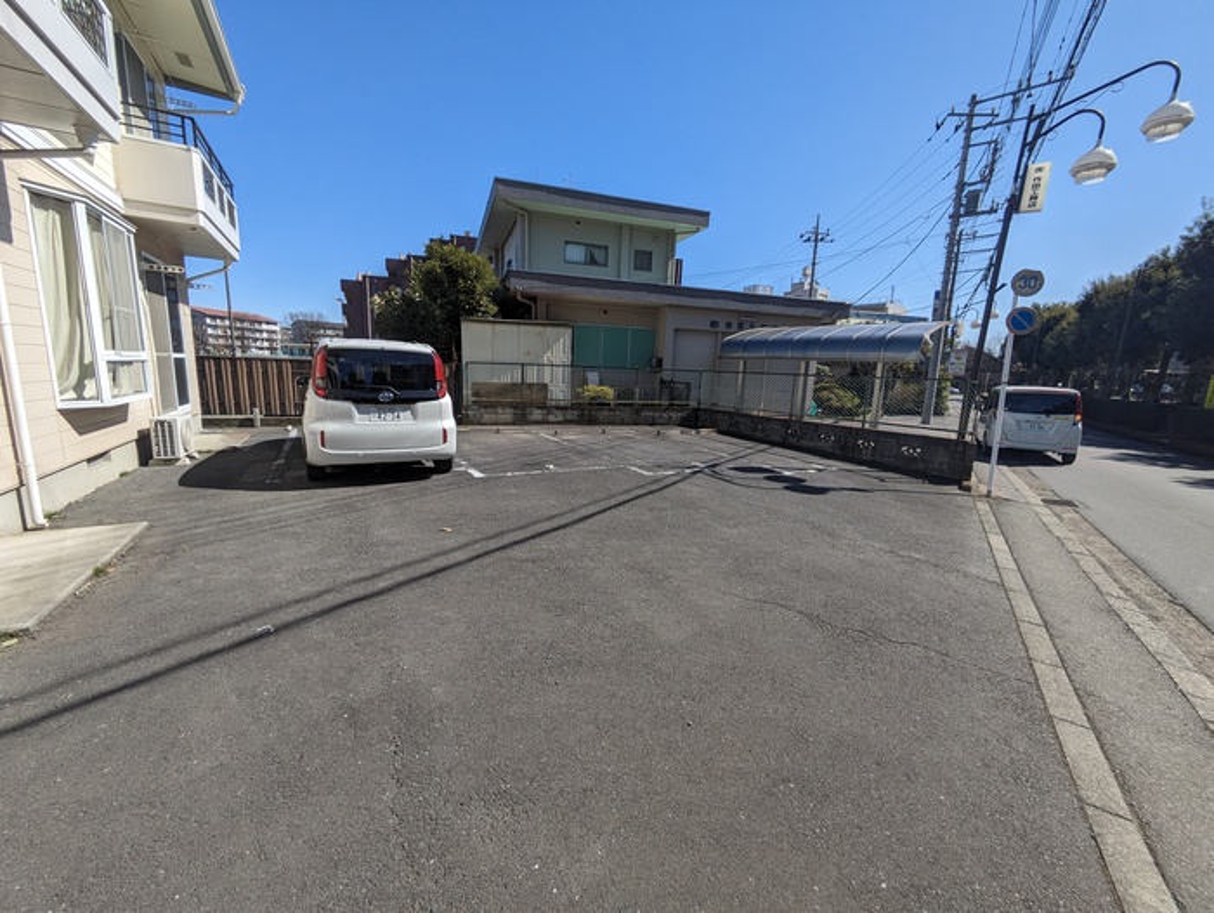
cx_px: 607
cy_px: 456
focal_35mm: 14
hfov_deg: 102.0
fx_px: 491
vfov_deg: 85.7
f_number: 2.2
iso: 46
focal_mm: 1.83
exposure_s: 1/1923
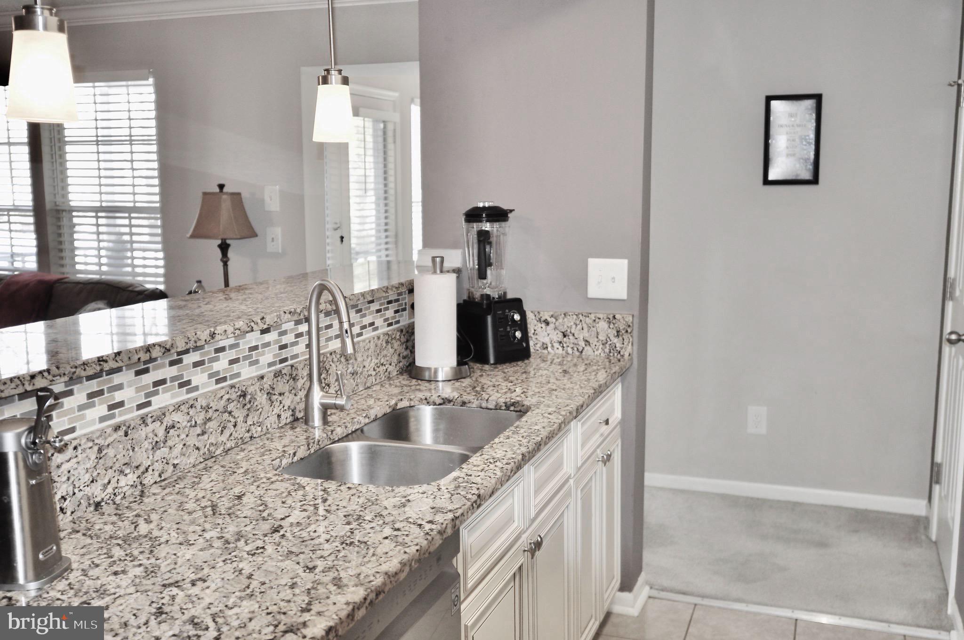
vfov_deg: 36.8
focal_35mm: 36
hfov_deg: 53.2
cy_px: 320
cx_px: 482
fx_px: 963
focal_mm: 24
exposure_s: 1/125
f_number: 2.8
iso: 400
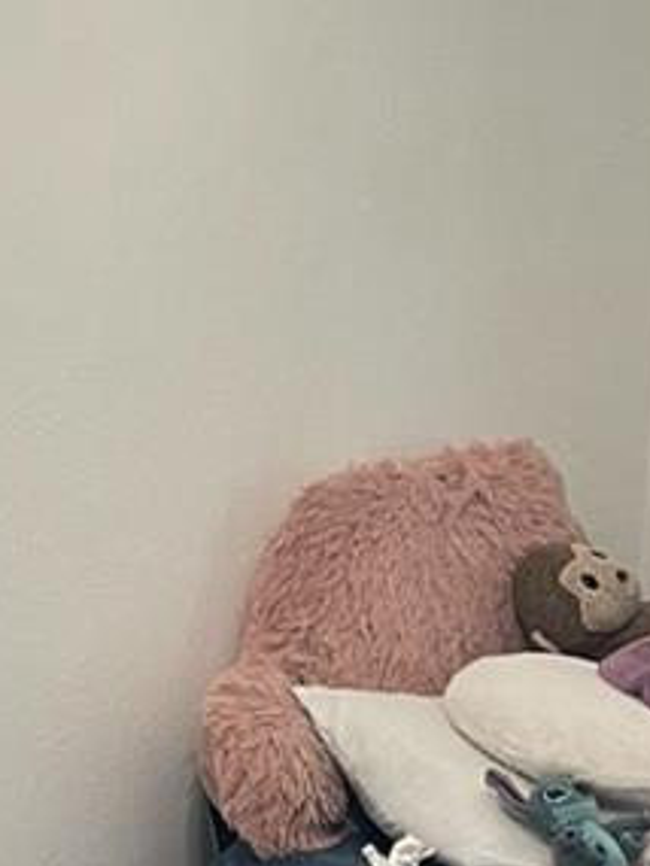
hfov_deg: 10.7
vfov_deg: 13.9
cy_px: 1109
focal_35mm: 137
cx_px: -77
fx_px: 3427
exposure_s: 1/60
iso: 100
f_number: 1.6
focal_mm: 4.2
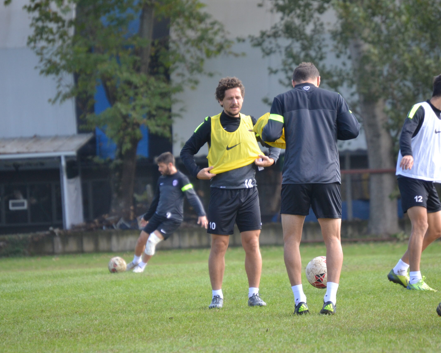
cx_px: 231
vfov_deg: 4.6
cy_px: 176
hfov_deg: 5.7
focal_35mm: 339
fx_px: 4425
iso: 720
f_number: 5.6
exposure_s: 1/500
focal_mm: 200
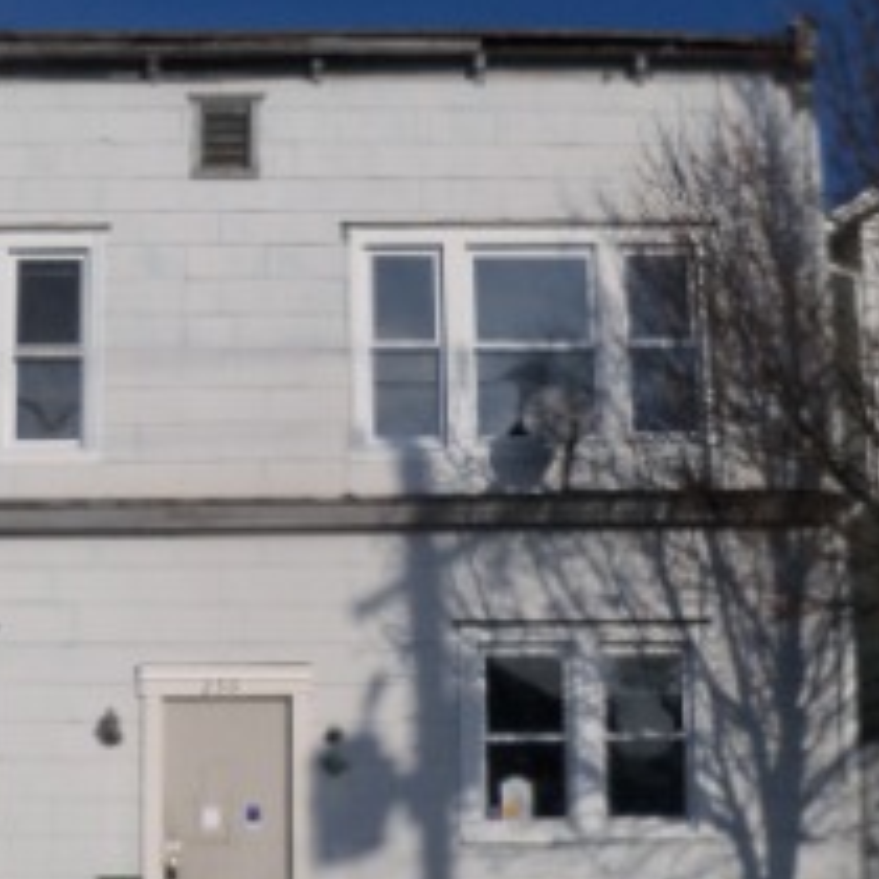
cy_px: 448
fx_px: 1896
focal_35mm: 66
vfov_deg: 26.1
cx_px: 218
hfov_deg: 25.8
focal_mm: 6.2
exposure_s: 1/1000
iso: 80
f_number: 6.2
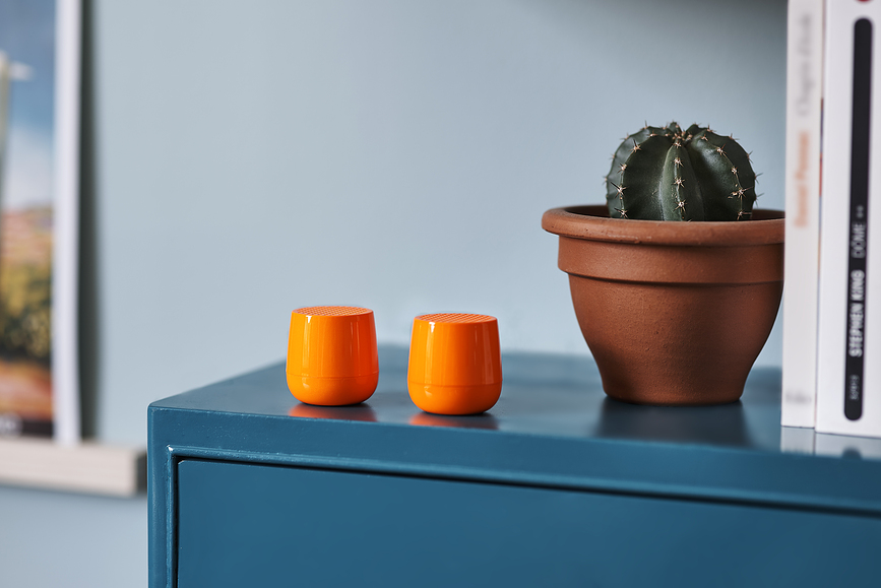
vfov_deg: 16.1
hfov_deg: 23.9
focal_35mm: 85
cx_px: 440
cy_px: 294
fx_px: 2081
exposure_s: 1/40
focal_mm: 85
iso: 50
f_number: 2.5
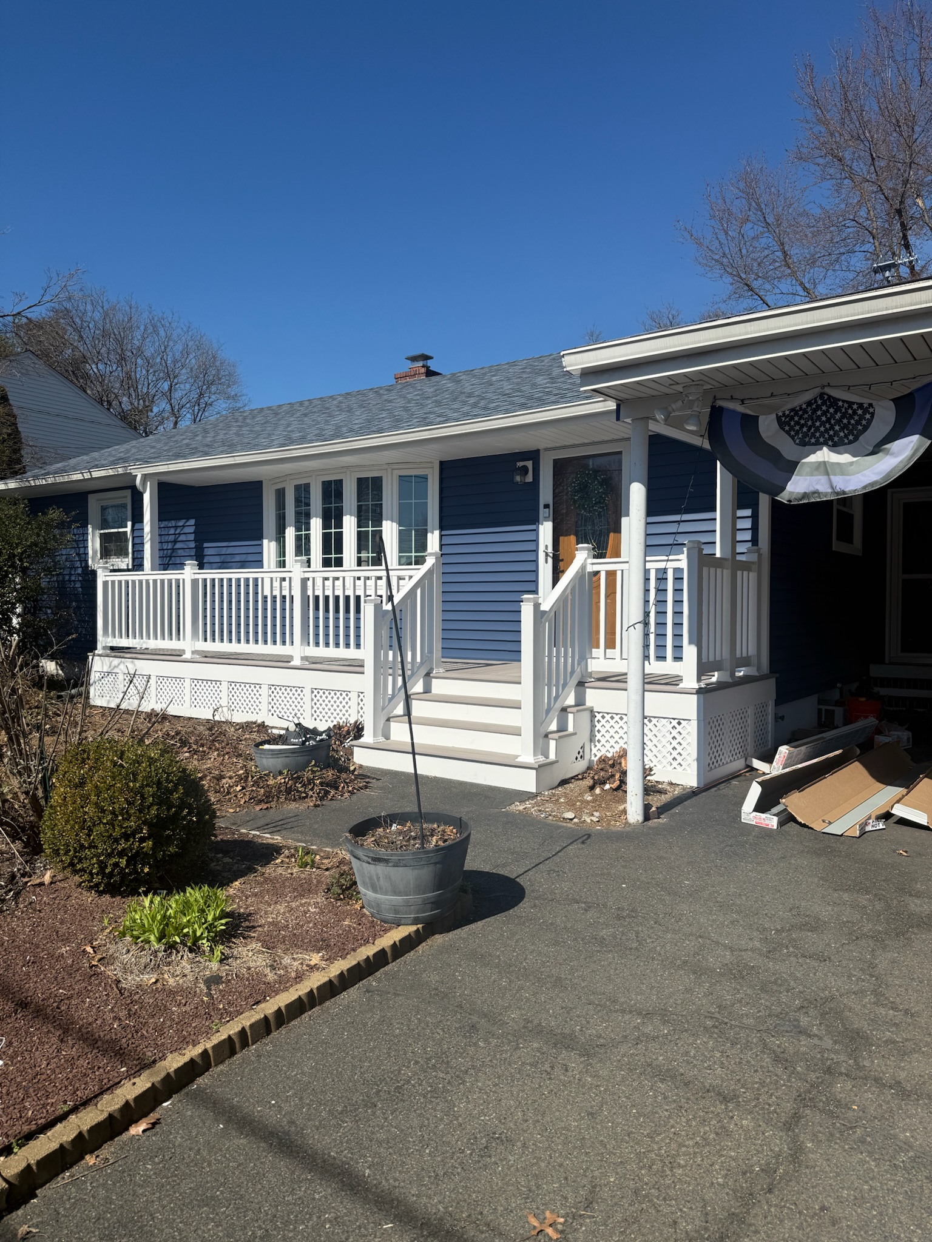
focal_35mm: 24
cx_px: 466
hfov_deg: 56.8
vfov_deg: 71.6
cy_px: 621
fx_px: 862
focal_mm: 6.76
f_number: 1.78
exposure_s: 1/7353
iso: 80
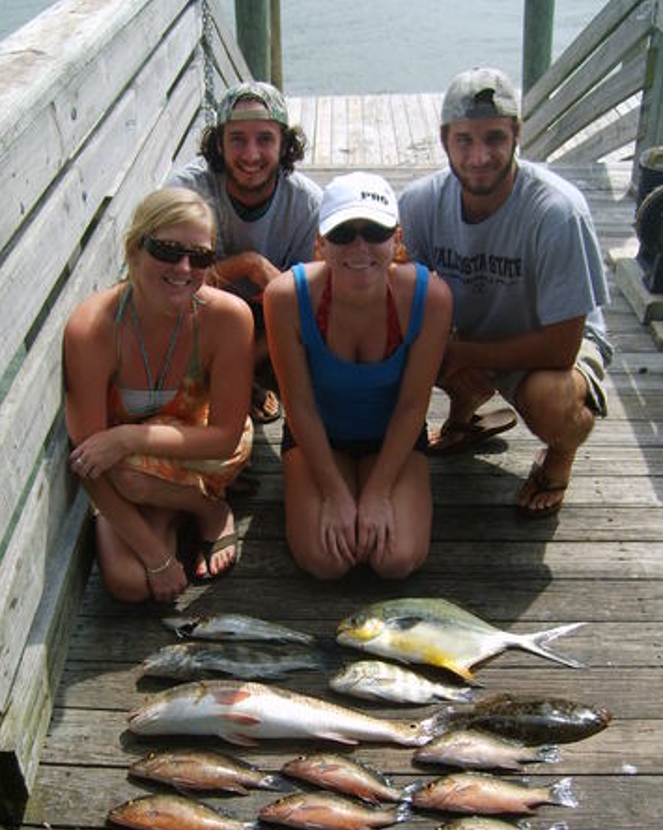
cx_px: 308
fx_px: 1006
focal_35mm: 41
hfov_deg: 36.5
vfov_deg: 44.6
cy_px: 483
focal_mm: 5.8
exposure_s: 1/1000
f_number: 2.8
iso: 50
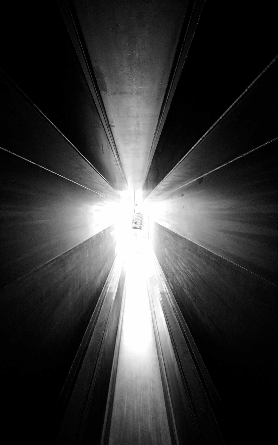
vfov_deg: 97.8
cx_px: 135
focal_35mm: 16
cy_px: 231
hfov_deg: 71.2
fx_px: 194
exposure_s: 1/2.5
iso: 1600
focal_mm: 10
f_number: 4.5
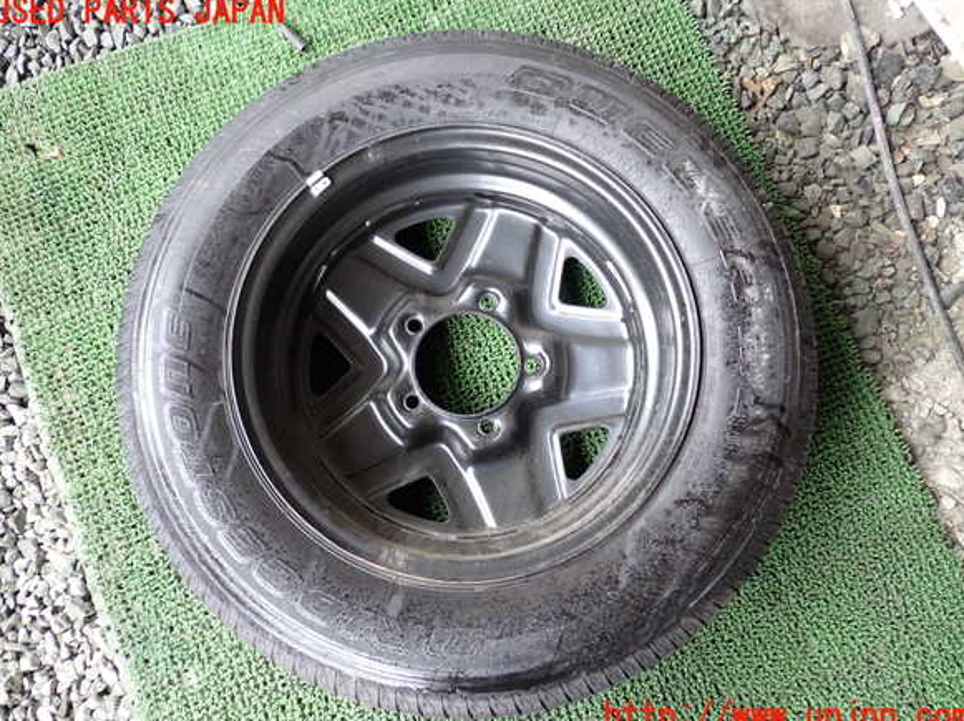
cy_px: 365
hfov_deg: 58.4
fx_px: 863
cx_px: 481
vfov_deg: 45.4
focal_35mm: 31
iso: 200
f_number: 2.3
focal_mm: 5.4
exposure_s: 1/40
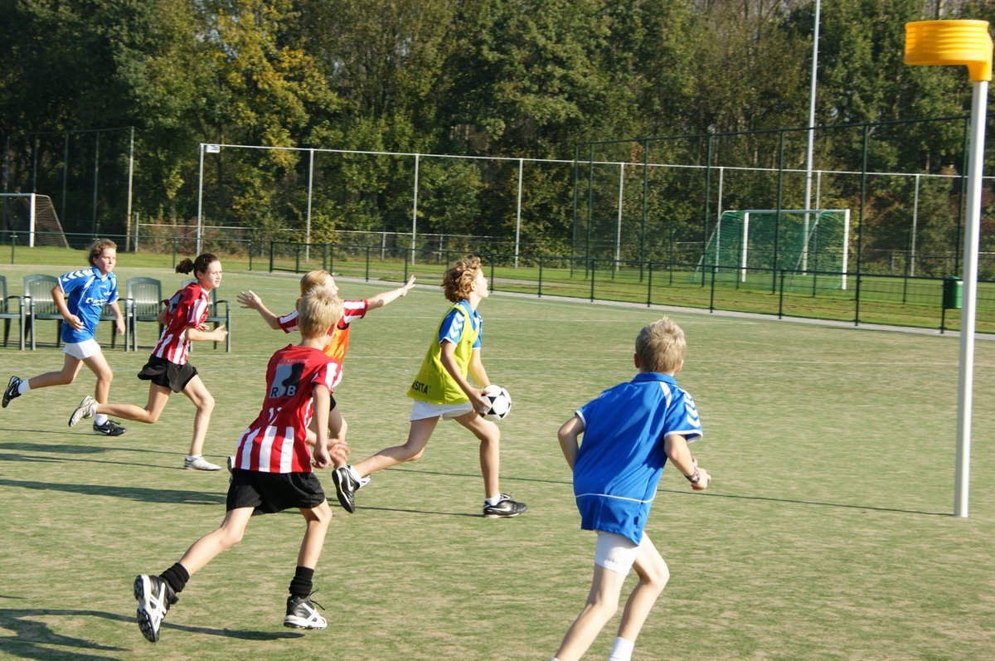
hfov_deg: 29.9
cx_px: 498
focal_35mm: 68
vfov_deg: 20.1
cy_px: 330
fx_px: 1863
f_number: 6.3
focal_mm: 45
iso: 200
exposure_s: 1/400
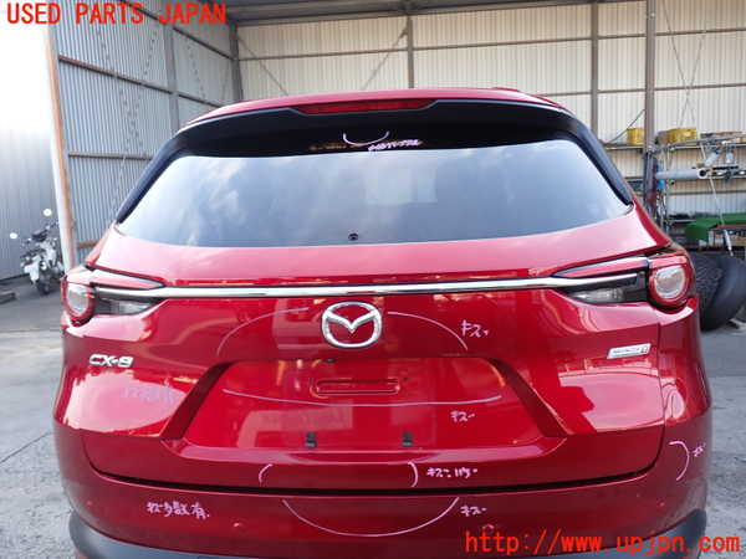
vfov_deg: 44.2
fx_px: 690
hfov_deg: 56.8
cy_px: 280
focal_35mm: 32
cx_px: 373
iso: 100
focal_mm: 5.79
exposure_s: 1/100
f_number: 2.4
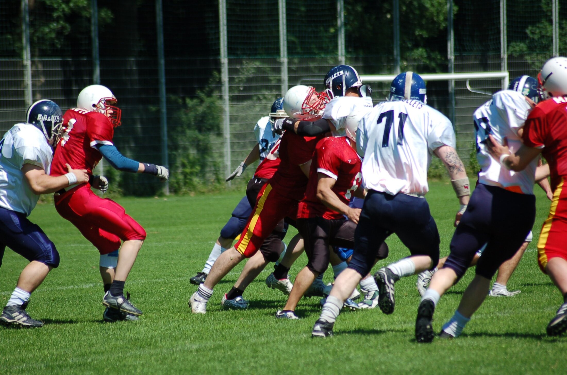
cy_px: 188
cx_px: 284
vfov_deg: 4.1
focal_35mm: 330
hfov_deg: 6.3
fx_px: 5188
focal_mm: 220
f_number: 5.3
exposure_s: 1/1000
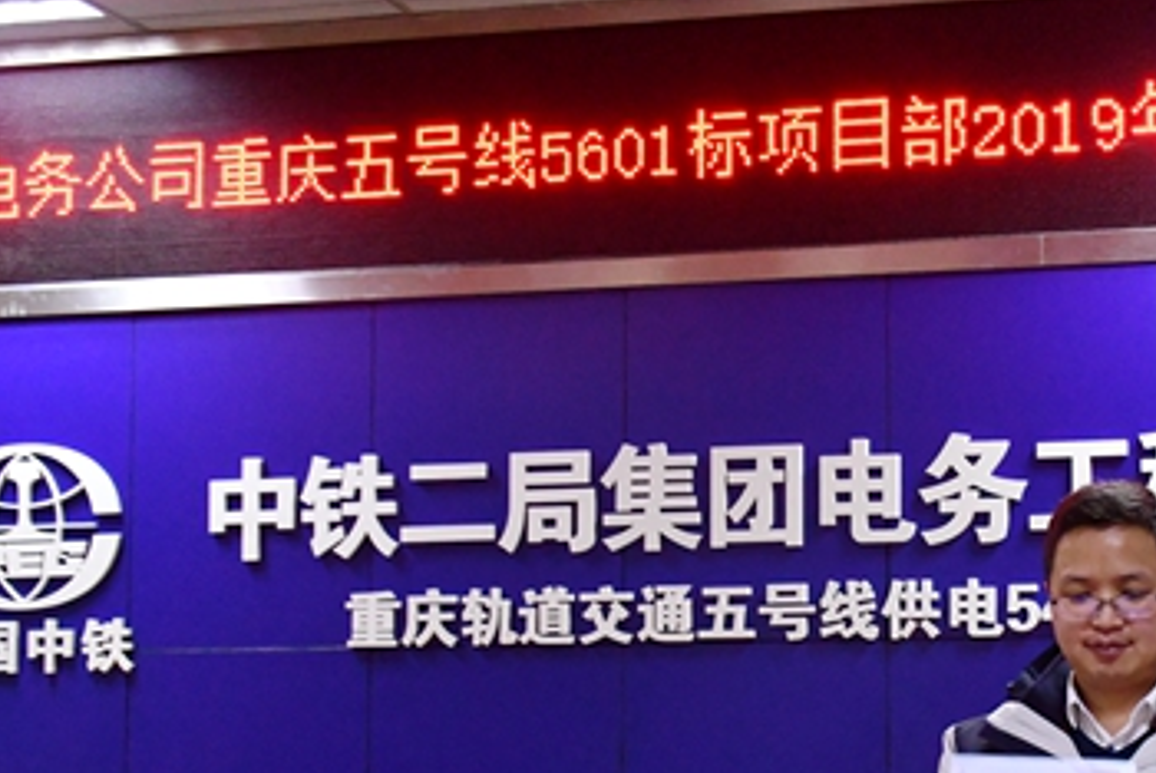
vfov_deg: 18.7
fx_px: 2314
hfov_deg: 27.0
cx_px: 1050
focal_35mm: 72
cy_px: 652
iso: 5000
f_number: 4.5
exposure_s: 1/80
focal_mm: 24
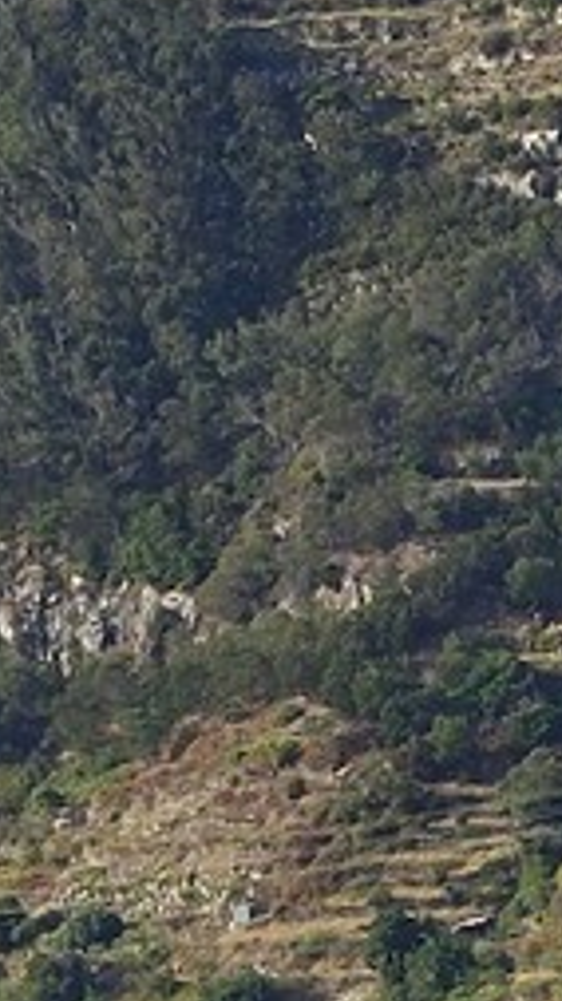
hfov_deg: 2.8
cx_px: 3150
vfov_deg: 5.2
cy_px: 2012
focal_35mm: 411
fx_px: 10907
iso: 200
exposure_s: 1/200
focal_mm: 62
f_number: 9
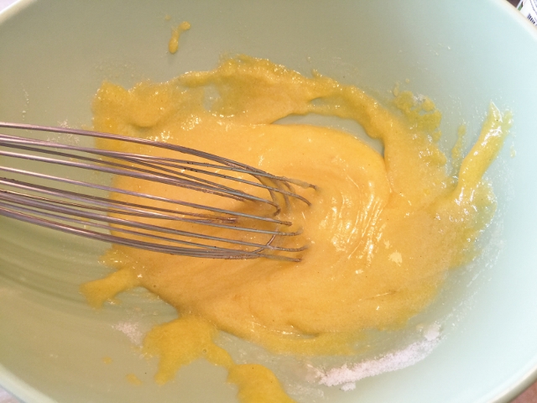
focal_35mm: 29
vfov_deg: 48.2
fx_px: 450
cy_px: 202
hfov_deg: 61.7
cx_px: 268
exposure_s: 1/30
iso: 50
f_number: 2.2
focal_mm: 4.15
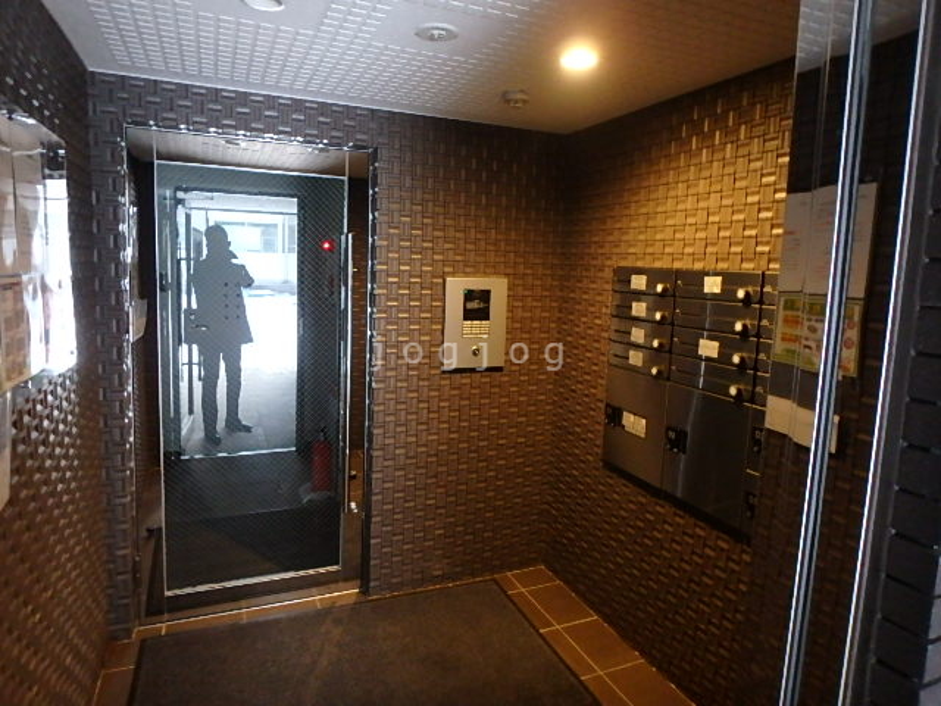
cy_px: 353
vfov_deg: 63.4
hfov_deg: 79.0
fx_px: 571
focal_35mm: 21
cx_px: 470
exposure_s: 1/13
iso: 800
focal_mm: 3.7
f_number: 3.5
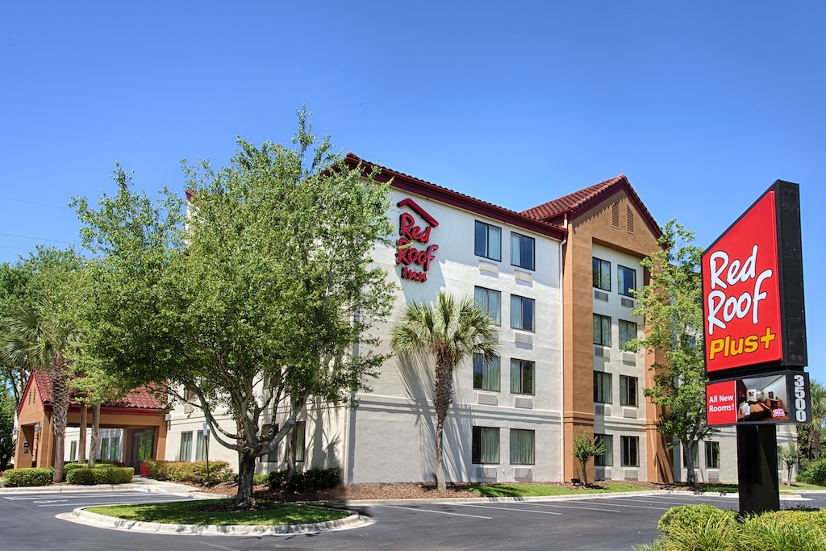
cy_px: 276
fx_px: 505
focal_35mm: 22
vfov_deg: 57.2
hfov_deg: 78.6
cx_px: 413
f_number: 9
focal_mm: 22
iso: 200
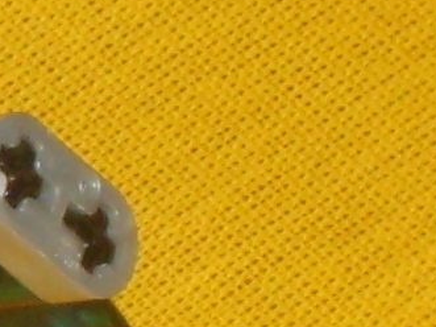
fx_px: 7882
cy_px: 22
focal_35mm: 626
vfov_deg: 2.4
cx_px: -537
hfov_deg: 3.1
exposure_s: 1/60
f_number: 4.2
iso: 100
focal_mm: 13.7
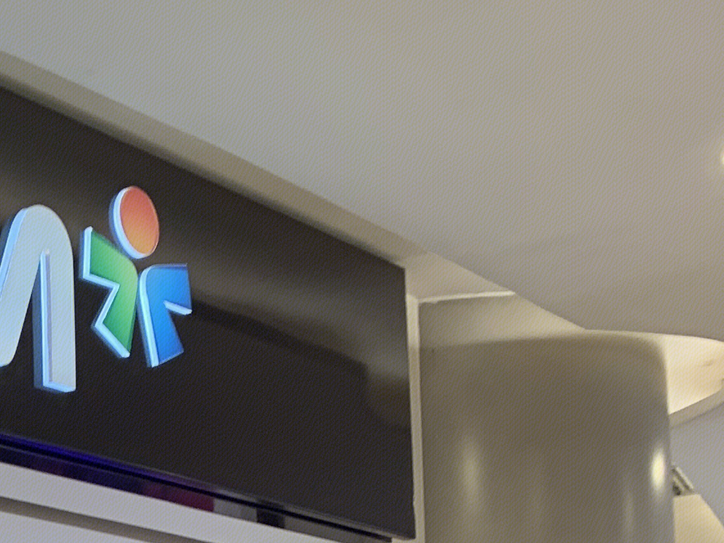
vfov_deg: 14.6
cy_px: 857
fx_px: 1945
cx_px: -428
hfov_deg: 18.2
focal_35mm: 93
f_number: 1.8
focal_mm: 4.25
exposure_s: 1/100
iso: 64
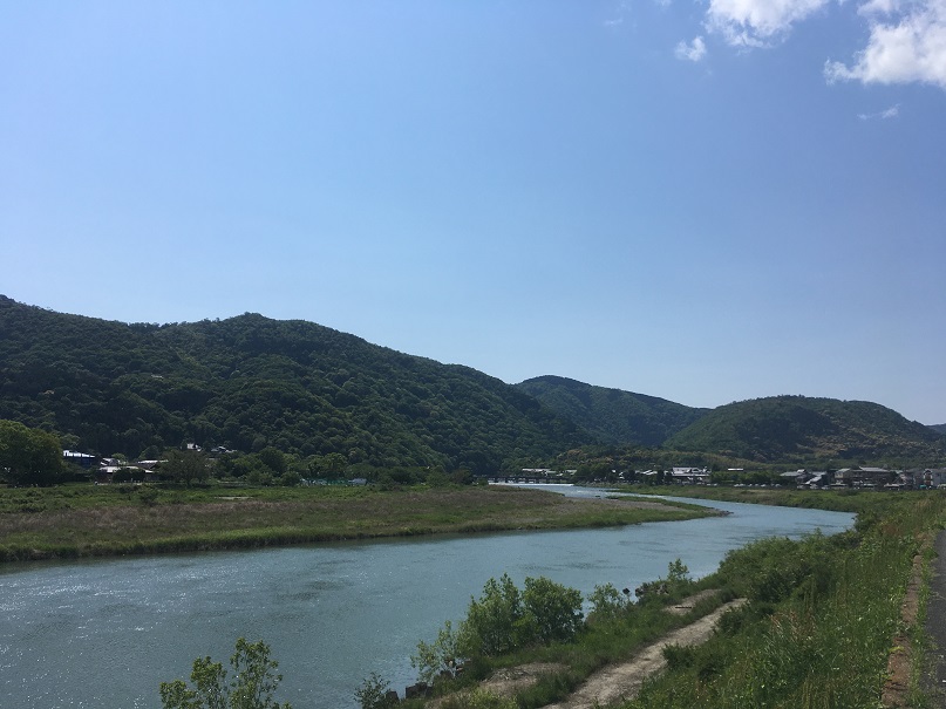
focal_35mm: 29
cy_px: 354
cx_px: 473
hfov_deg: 61.7
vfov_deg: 48.2
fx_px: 792
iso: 25
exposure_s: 1/3497
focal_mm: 4.15
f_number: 2.2
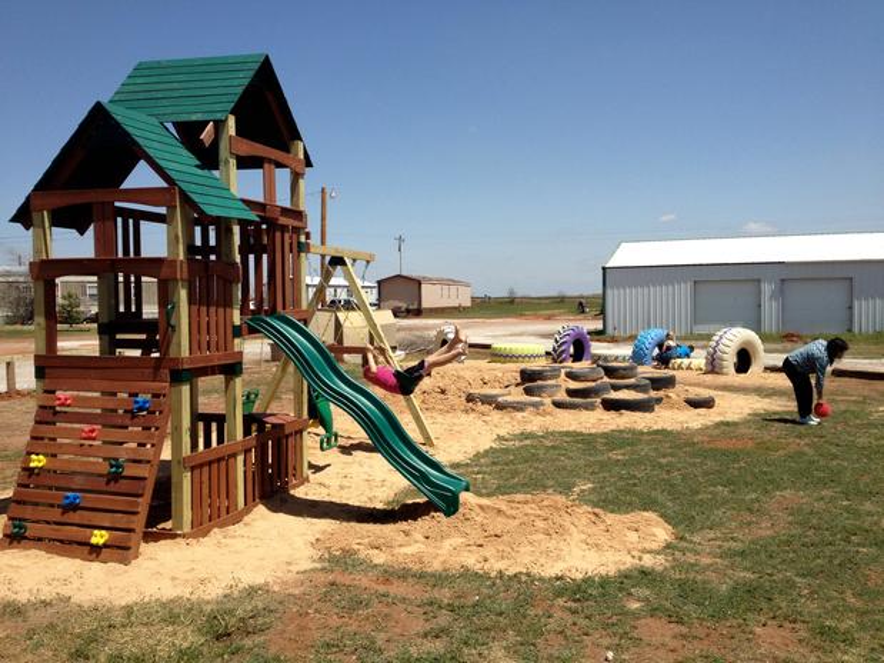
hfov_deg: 52.6
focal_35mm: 35
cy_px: 332
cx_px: 442
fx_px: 894
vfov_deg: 40.7
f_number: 2.4
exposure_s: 1/2045
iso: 50
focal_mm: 4.28
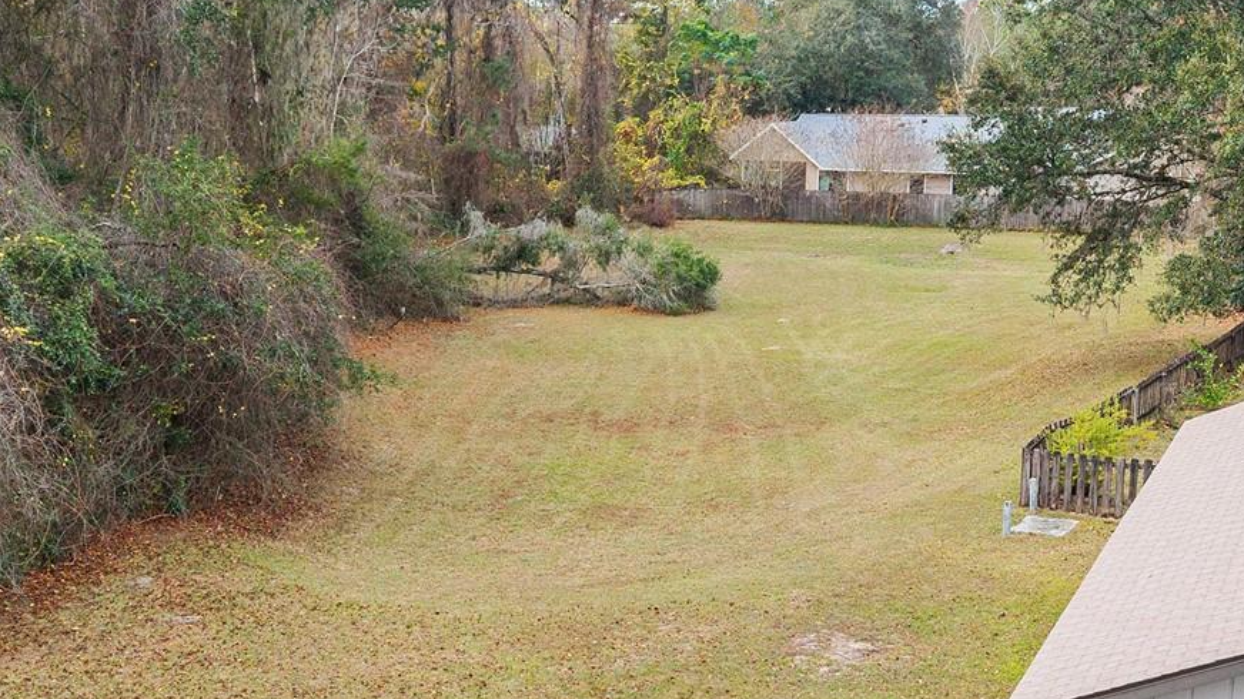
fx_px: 1583
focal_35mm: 48
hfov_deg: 42.9
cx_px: 591
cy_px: 361
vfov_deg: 24.9
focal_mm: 8.67
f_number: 1.8
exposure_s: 1/2000
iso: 410
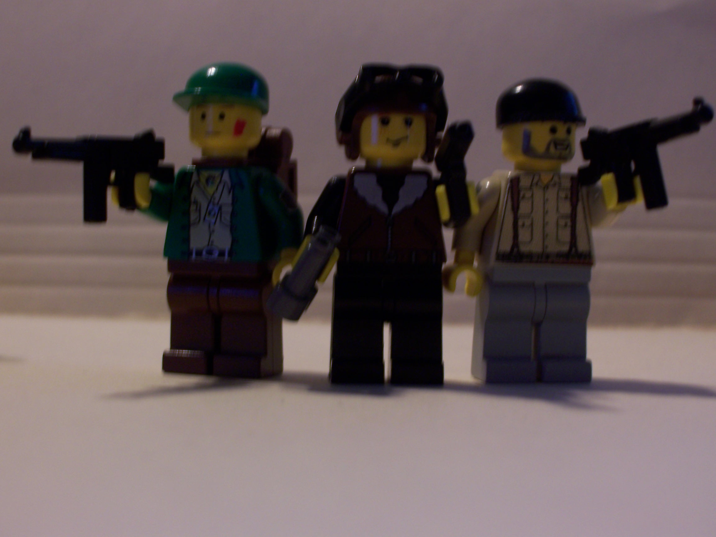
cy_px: 268
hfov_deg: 22.8
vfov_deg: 17.2
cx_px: 358
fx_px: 1779
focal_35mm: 86
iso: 80
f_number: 3.4
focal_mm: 14.7
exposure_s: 1/8
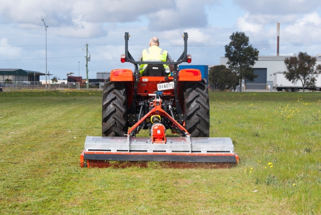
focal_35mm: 82
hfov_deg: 24.6
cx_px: 160
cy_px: 108
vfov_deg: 16.6
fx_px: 737
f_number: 8
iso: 100
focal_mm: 55
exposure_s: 1/200
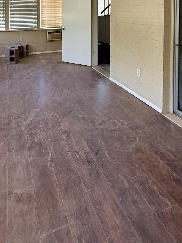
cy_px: 20
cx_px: 78
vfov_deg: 55.6
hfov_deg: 51.2
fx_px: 189
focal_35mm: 27
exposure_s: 1/99
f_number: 2.2
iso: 250
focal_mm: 2.22
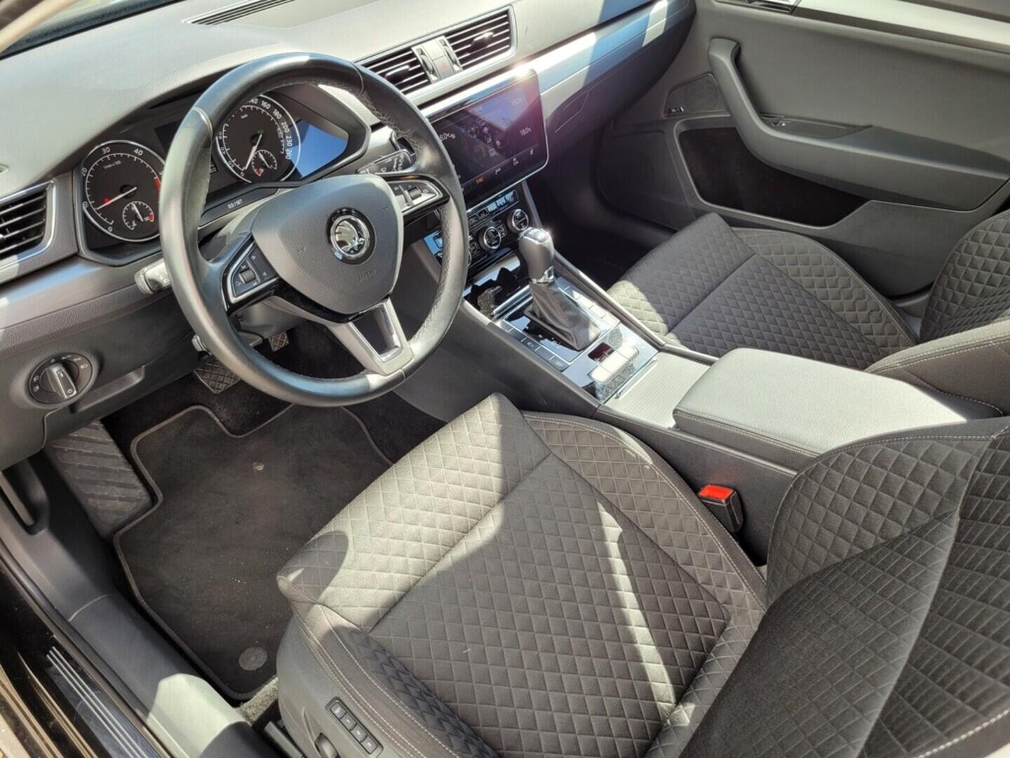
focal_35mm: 26
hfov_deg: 67.3
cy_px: 379
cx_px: 505
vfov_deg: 53.1
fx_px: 759
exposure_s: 1/183
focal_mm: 5.4
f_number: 1.8
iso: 40
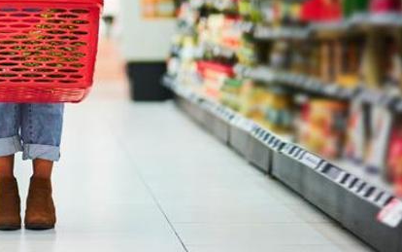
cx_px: 4
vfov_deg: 7.5
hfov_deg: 11.9
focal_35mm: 174
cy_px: 63
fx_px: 1907
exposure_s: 1/200
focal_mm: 85
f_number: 1.8
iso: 320
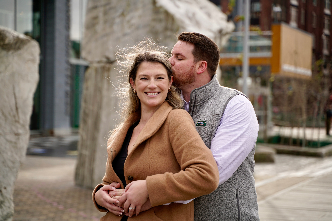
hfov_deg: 27.0
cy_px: 110
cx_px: 166
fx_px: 692
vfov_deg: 18.2
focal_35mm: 75
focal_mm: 75
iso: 100
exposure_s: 1/640
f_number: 2.8
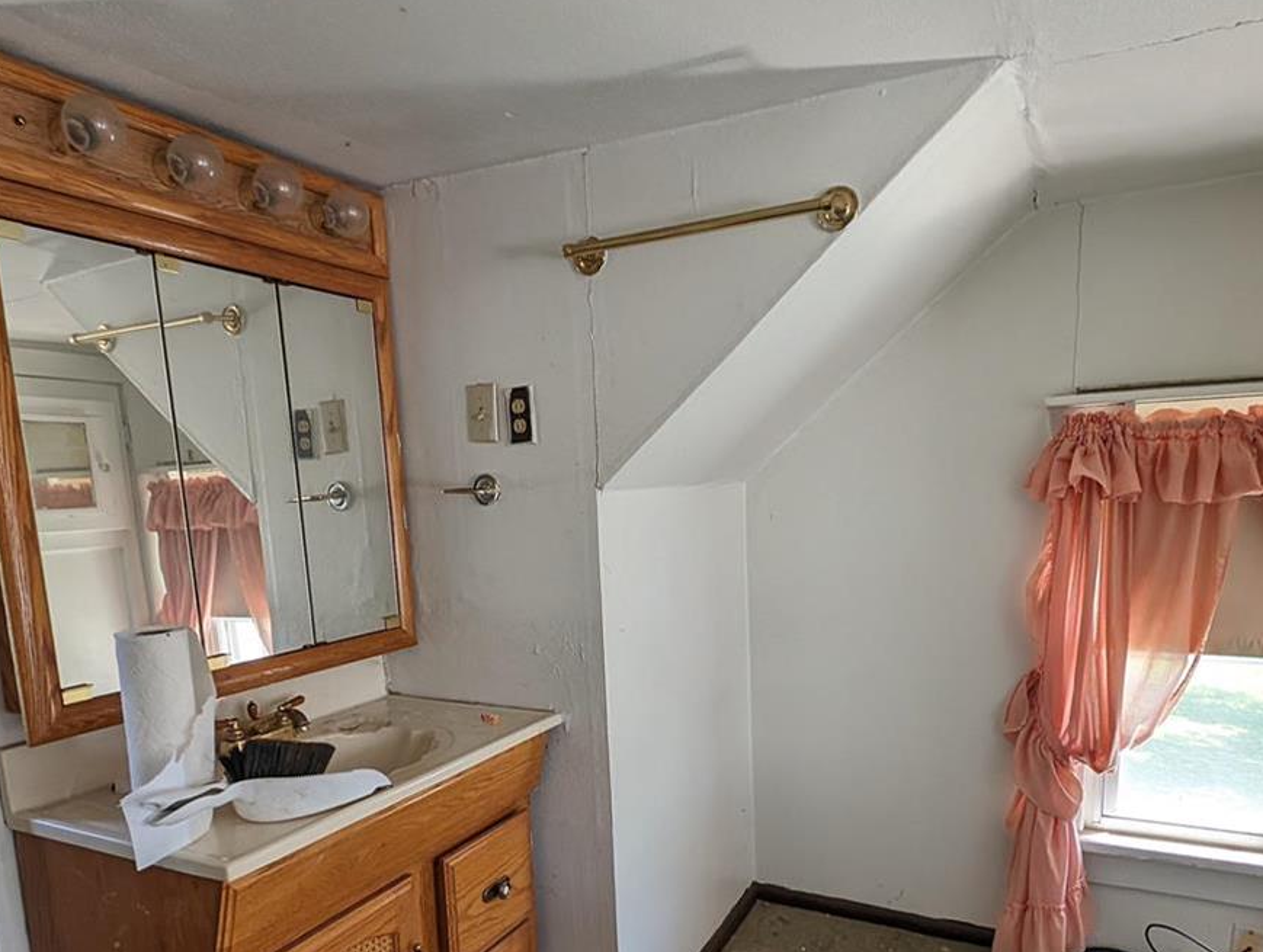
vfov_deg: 60.1
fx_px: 804
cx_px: 638
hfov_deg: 76.3
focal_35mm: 22
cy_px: 621
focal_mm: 2.23
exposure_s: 1/104
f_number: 1.95
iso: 112
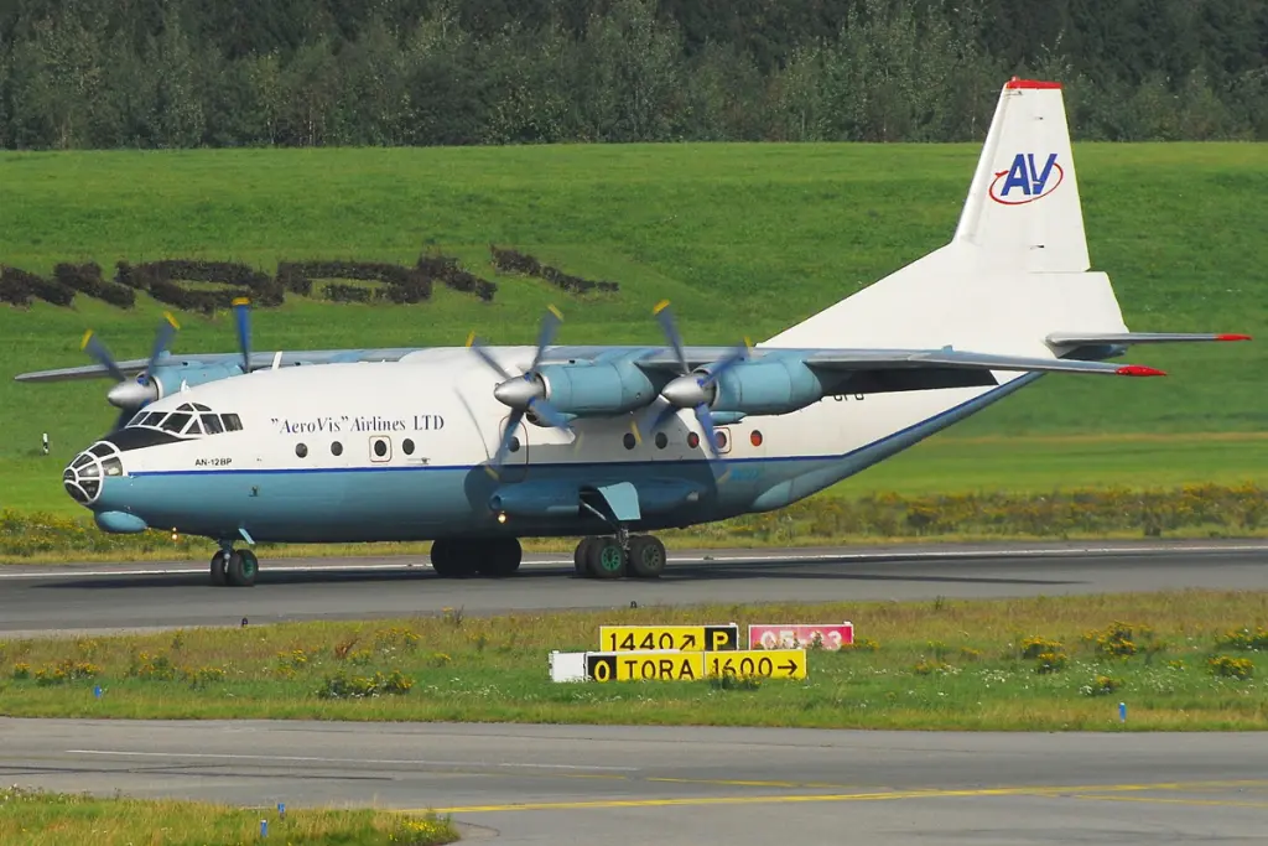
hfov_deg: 4.9
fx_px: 14794
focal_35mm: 420
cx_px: 634
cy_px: 423
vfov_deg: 3.3
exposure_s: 1/400
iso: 200
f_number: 9
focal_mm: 280
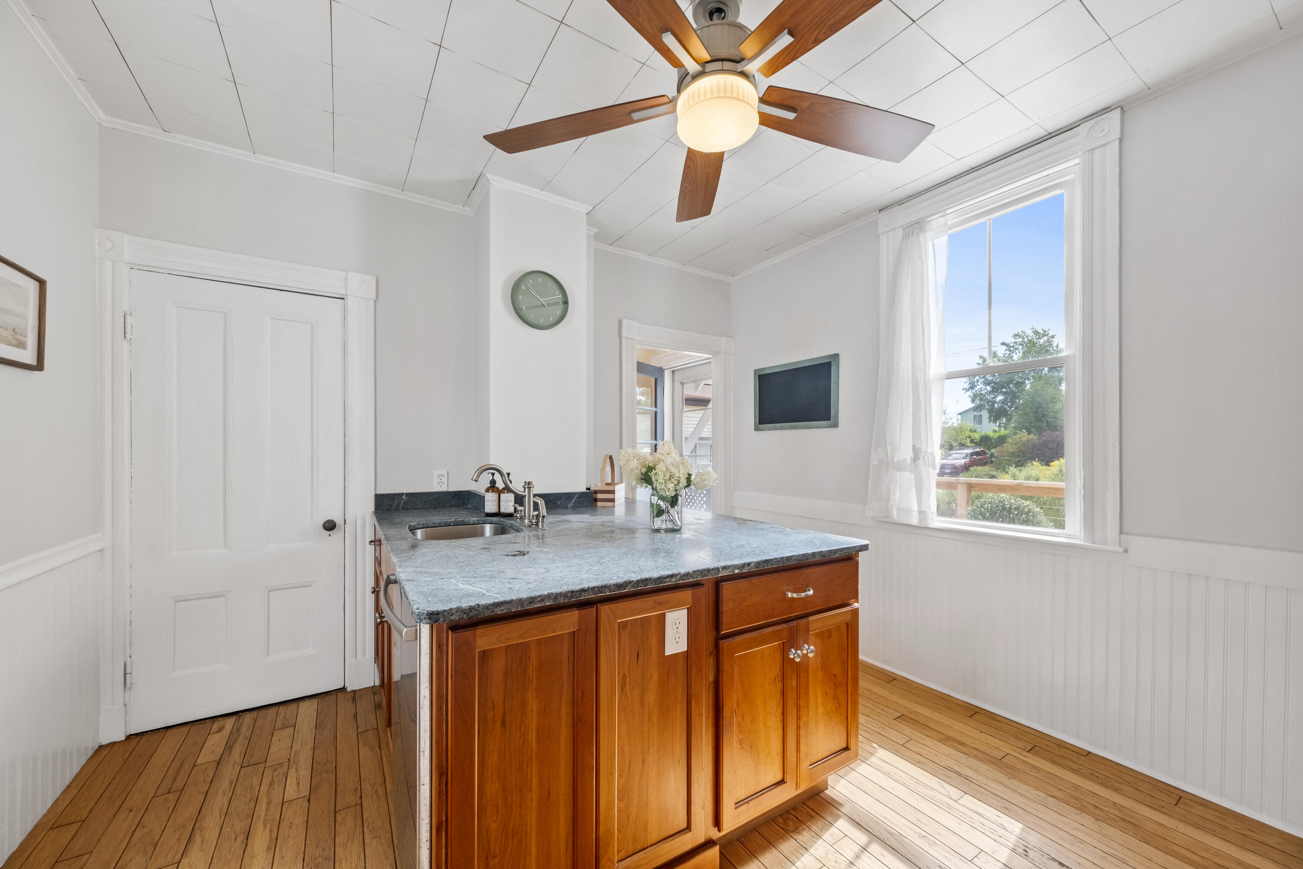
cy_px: 434
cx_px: 652
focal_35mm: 13
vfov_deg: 85.4
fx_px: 470
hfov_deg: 108.3
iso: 500
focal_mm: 8.6
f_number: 8
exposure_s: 1/4
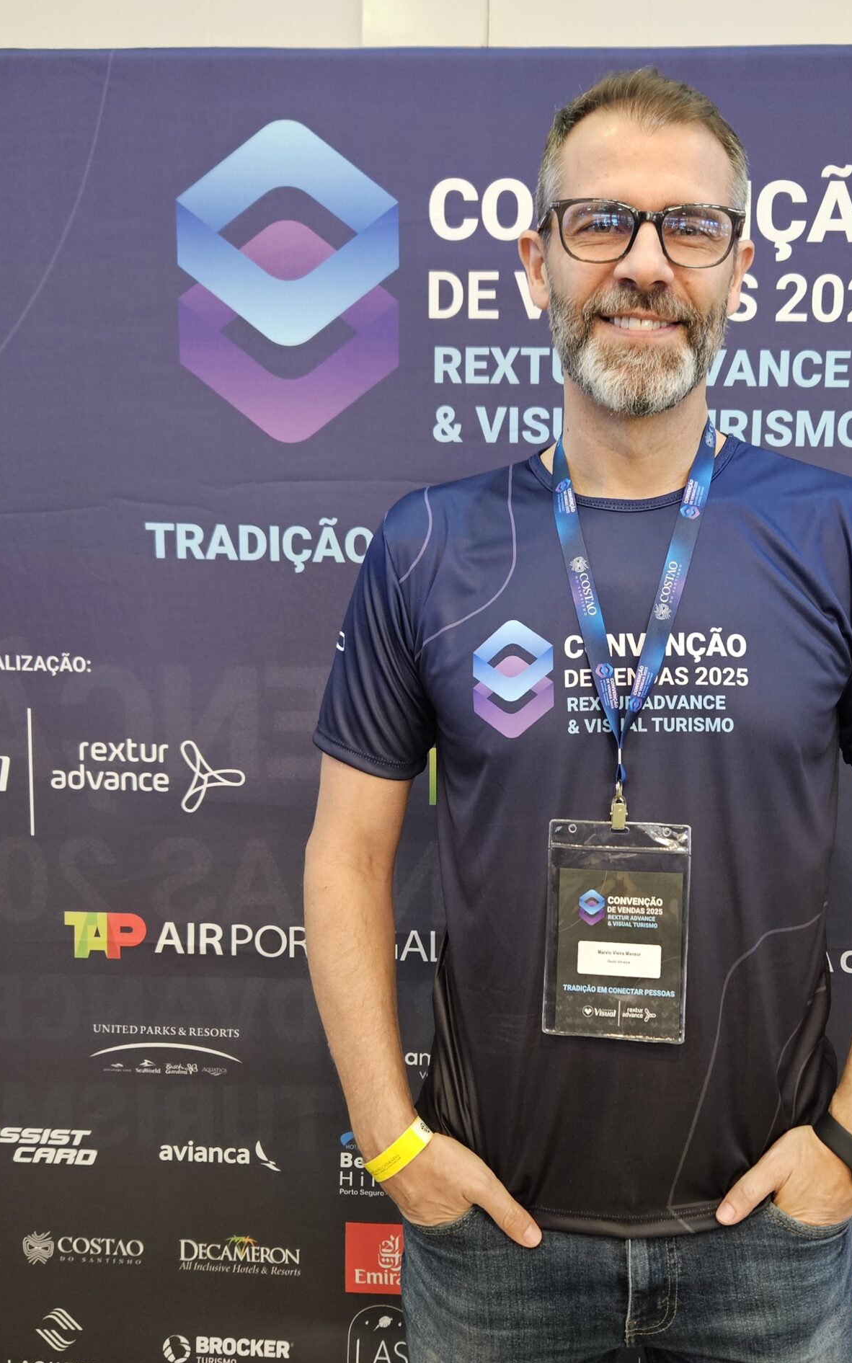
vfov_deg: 58.1
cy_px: 690
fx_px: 1226
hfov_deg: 37.8
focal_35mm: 33
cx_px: 584
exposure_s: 1/30
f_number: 1.8
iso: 640
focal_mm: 5.4
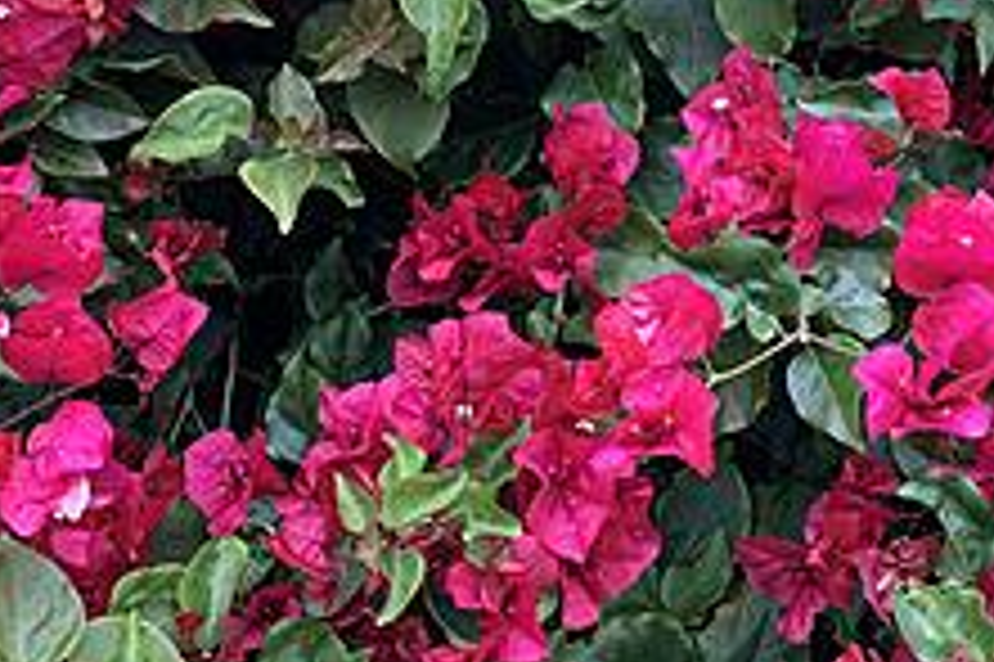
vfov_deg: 26.5
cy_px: 59
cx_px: 715
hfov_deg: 39.5
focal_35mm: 49
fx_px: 1352
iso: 100
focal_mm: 4.25
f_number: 1.8
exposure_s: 1/78
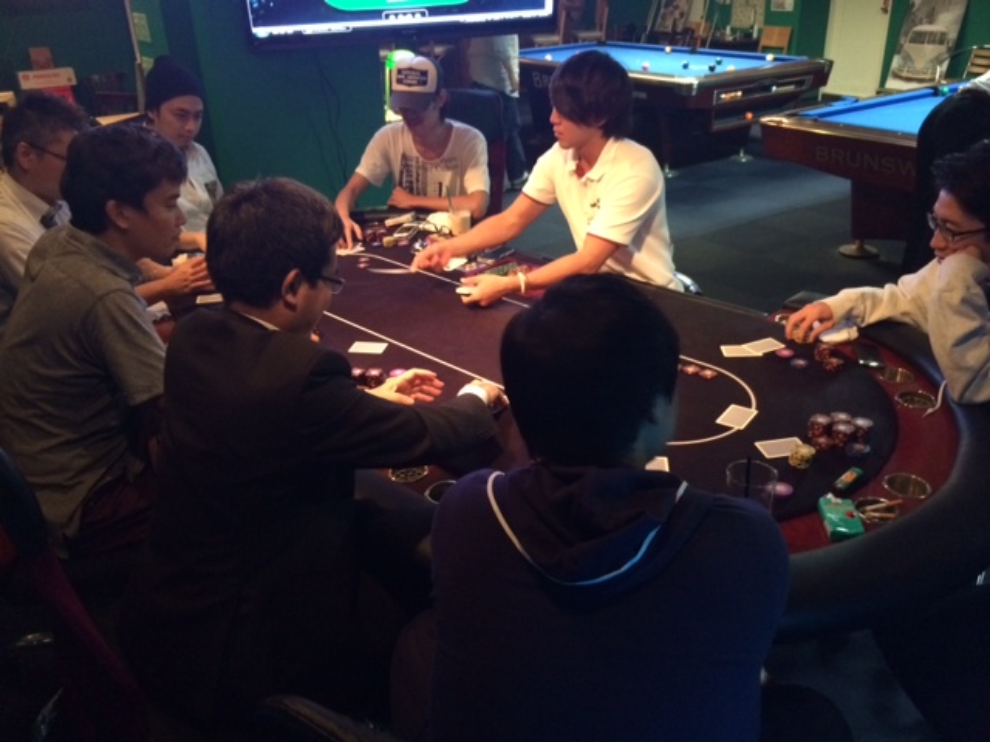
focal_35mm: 30
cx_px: 495
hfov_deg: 60.0
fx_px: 858
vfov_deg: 46.8
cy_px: 371
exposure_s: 1/15
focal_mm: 4.12
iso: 320
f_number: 2.2
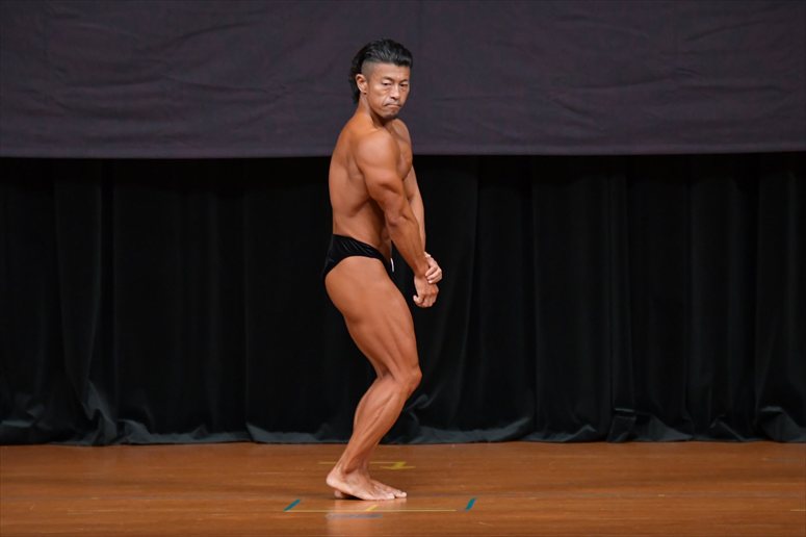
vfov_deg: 4.6
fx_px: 6713
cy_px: 268
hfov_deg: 6.9
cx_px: 403
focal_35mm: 300
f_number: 5.6
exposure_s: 1/400
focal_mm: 200
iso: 4000
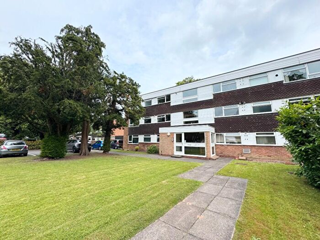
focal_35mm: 14
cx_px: 160
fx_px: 129
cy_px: 120
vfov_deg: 85.7
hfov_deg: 102.1
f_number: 2.2
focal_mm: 2.22
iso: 40
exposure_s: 1/849
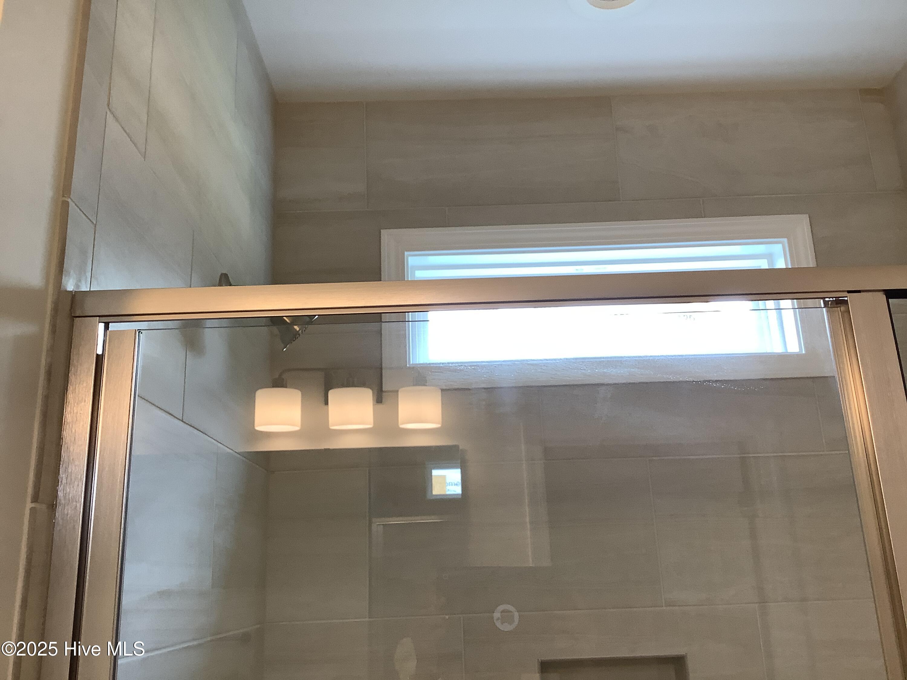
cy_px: 340
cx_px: 454
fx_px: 812
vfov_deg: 45.4
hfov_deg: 58.4
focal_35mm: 31
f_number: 2.4
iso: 80
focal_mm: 3.3
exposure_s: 1/100
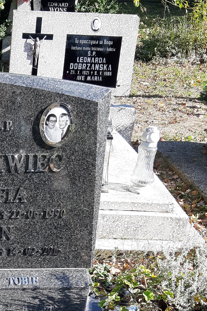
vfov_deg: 24.9
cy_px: 285
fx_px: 681
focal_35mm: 79
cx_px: -44
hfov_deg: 16.5
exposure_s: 1/398
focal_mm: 3.93
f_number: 1.7
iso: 40
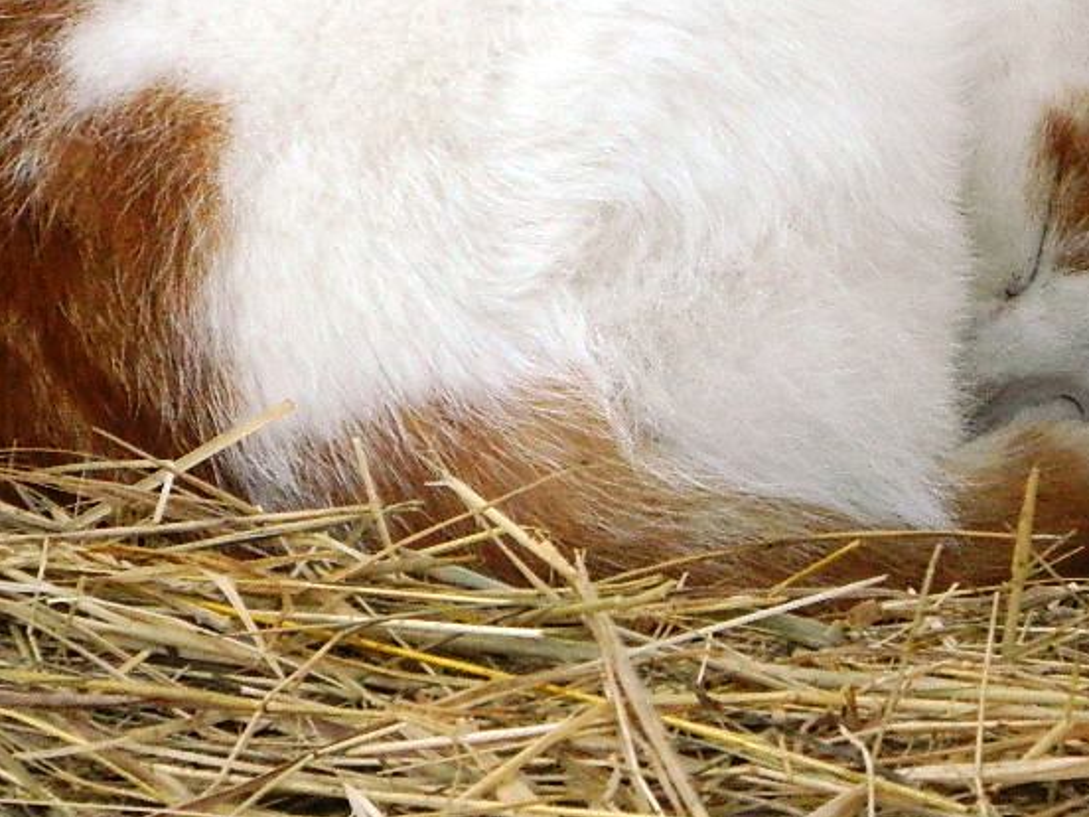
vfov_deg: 1.7
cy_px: 199
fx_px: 27118
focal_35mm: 862
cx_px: 598
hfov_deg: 2.3
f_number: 5.7
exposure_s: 1/400
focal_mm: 83.7
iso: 400
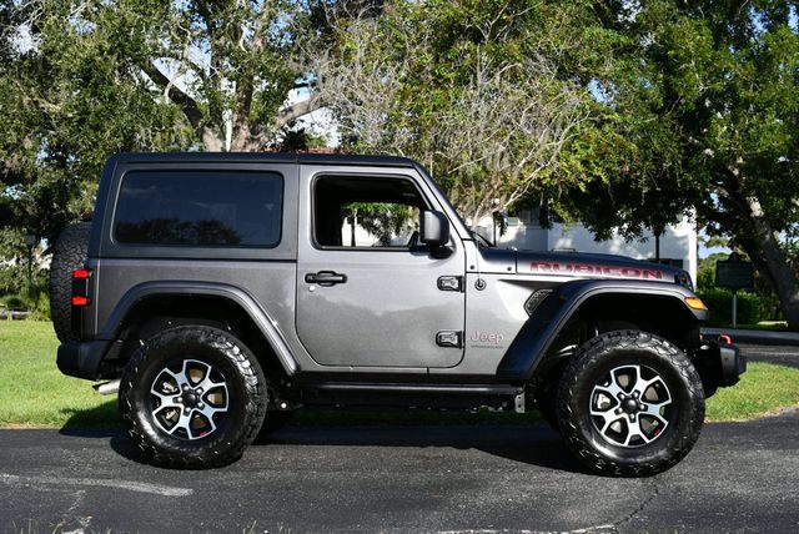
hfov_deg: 39.6
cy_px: 267
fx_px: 1111
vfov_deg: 27.0
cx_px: 400
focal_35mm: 50
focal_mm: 25
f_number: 8
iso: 100
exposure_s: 1/250
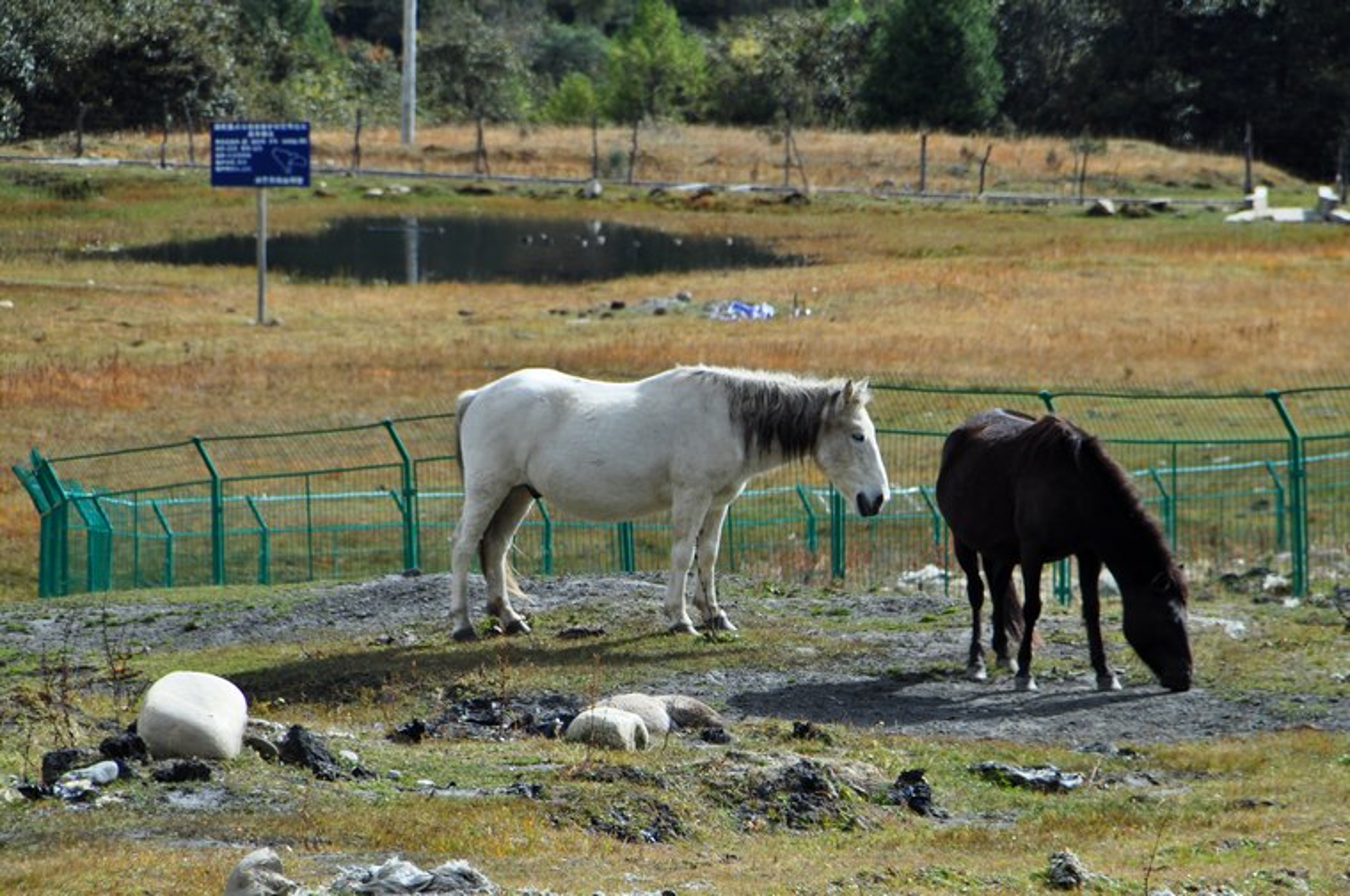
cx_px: 675
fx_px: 15171
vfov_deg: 3.4
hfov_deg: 5.1
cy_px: 448
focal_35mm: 405
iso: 200
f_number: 13
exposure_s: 1/160
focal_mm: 270
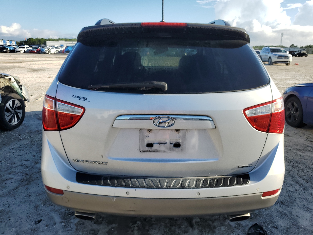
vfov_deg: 53.1
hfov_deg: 67.3
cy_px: 118
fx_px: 235
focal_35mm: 26
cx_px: 156
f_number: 1.5
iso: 50
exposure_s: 1/1667
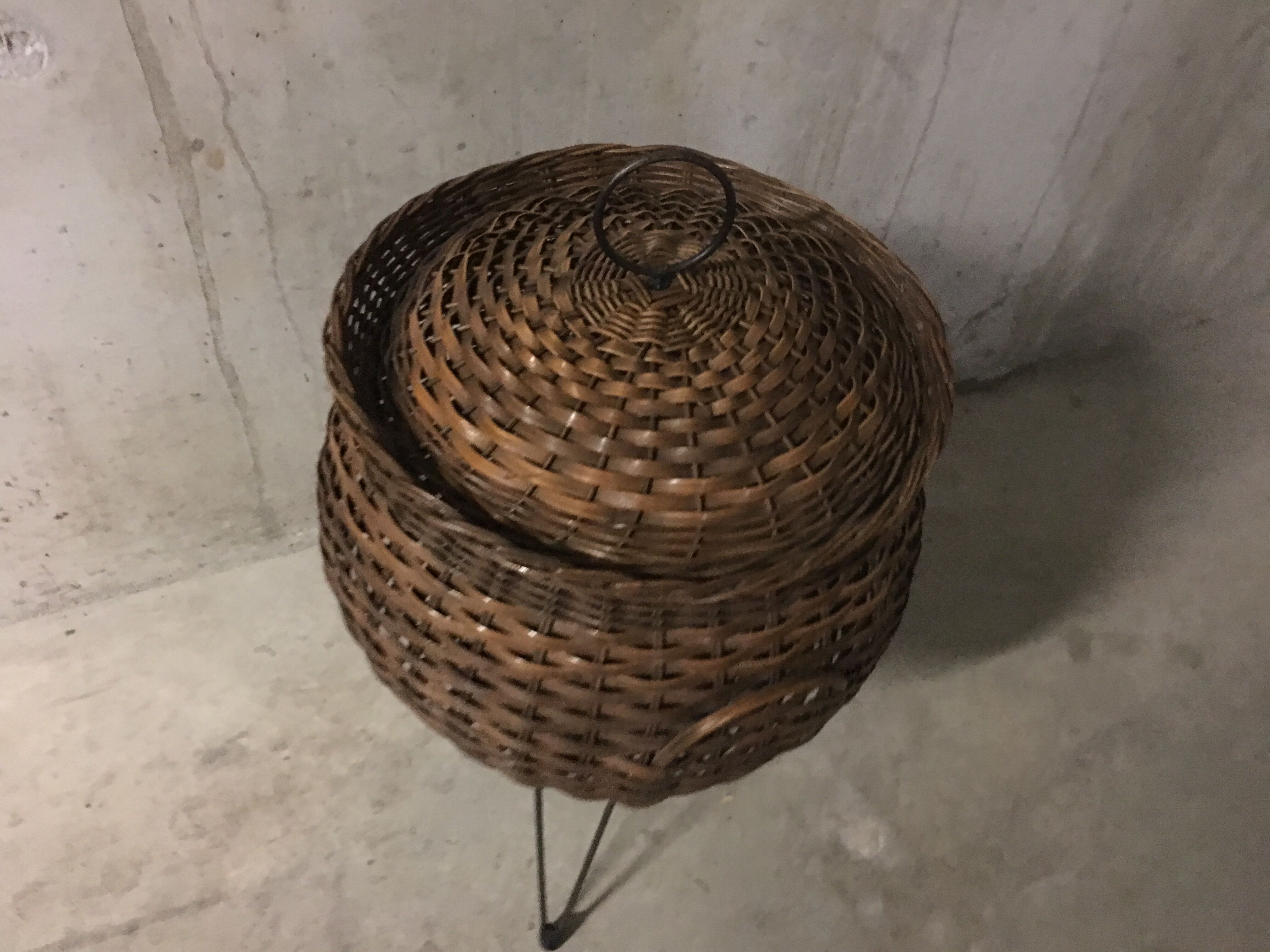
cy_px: 476
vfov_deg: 48.2
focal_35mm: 29
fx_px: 1064
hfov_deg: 61.7
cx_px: 635
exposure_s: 1/4
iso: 200
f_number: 2.2
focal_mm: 4.15
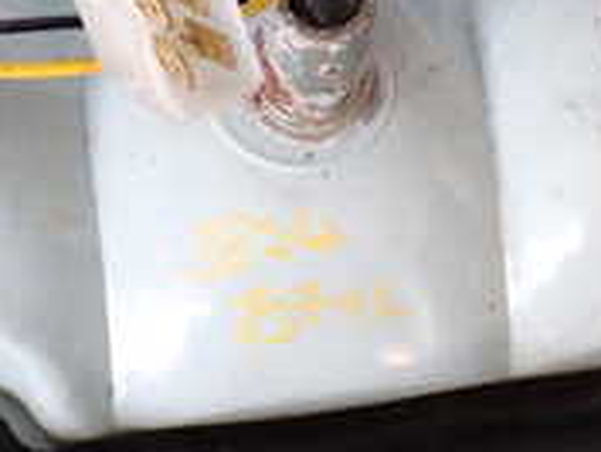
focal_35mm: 122
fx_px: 2120
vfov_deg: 12.2
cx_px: 360
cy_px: 184
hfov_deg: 16.1
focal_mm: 6.37
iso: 200
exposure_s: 1/60
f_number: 2.5
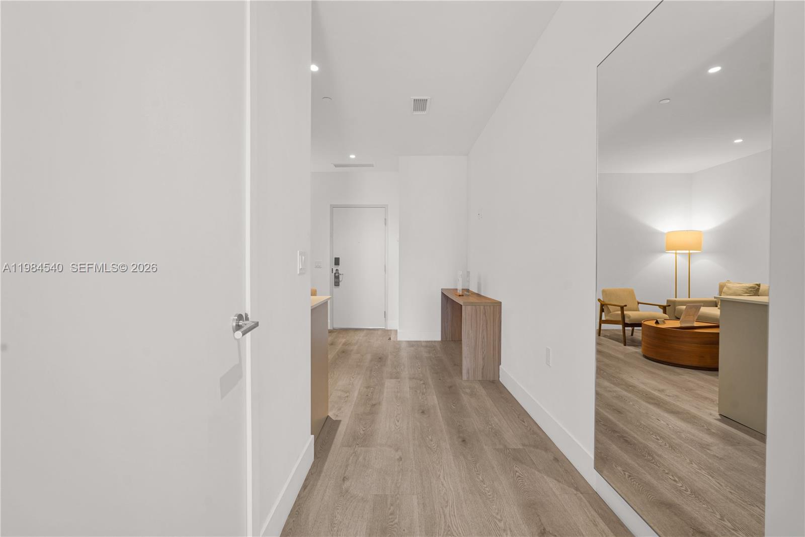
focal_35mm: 16
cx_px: 402
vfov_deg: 73.8
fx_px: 358
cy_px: 268
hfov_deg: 96.7
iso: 250
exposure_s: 1/1.6
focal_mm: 16
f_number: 8
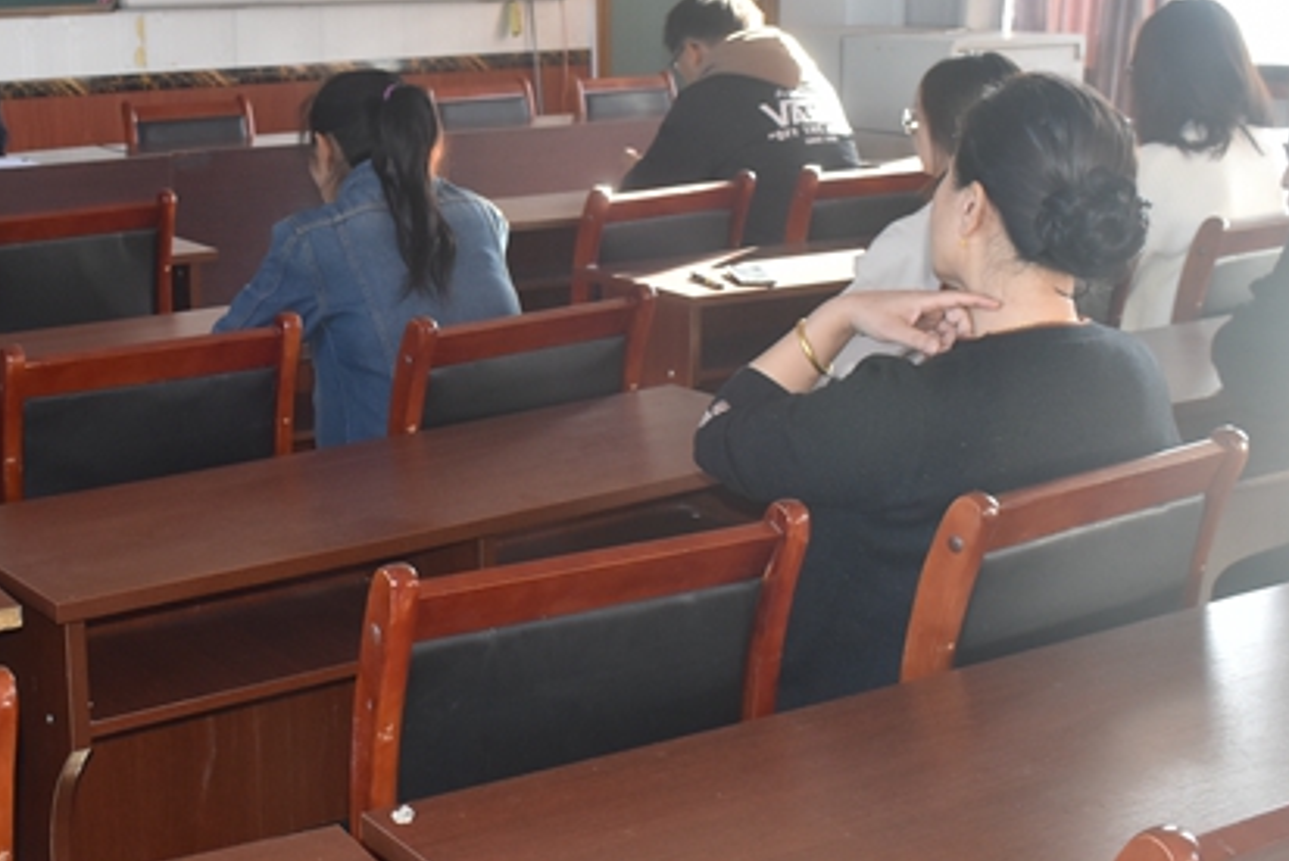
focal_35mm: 57
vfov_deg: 23.8
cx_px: 325
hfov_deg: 34.4
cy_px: 320
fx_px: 2036
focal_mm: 23
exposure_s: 1/100
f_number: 5
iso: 800
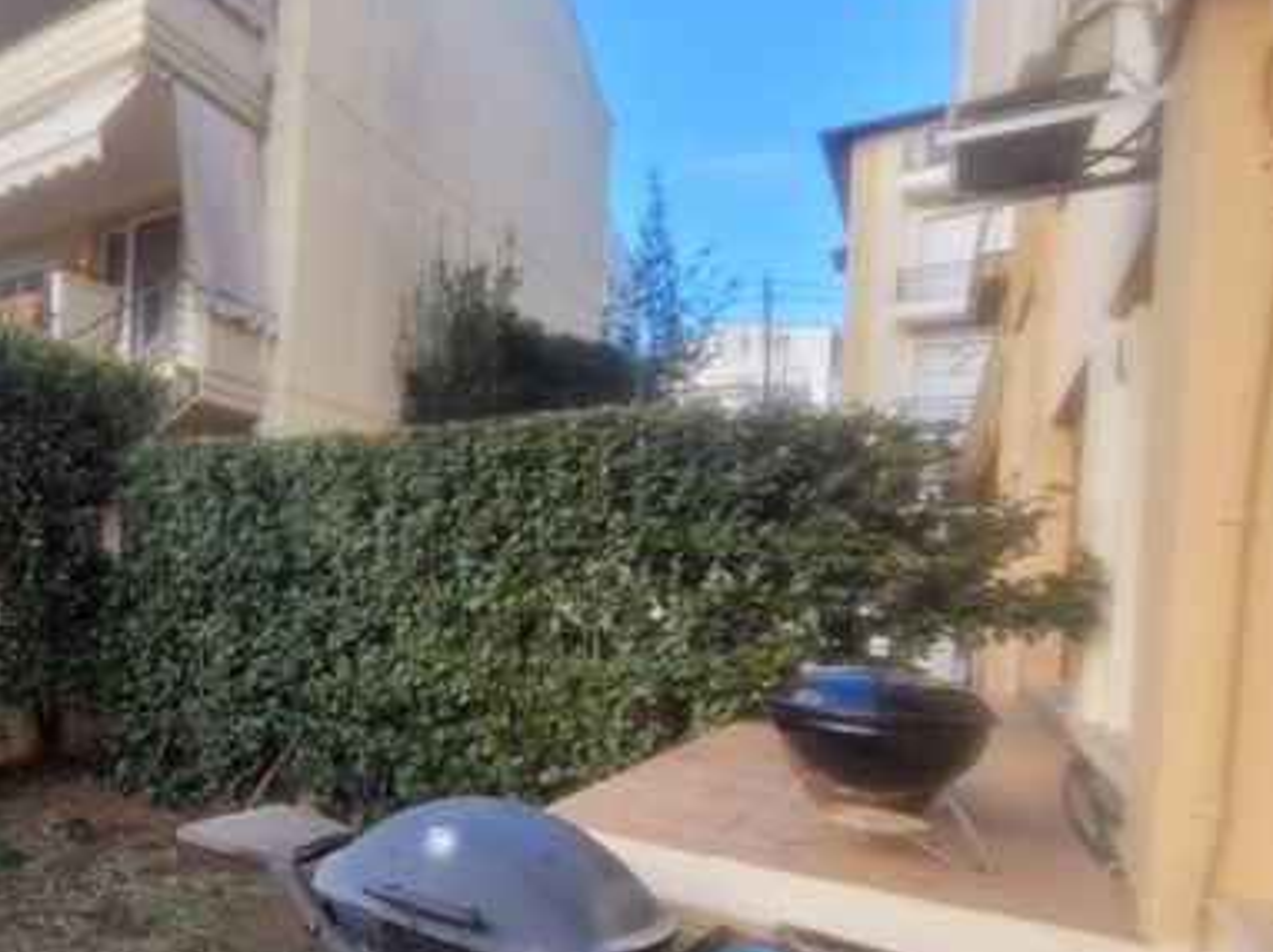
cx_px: 152
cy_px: 579
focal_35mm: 24
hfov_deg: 61.6
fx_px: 882
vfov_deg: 56.3
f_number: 2.2
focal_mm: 1.74
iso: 40
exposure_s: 1/205
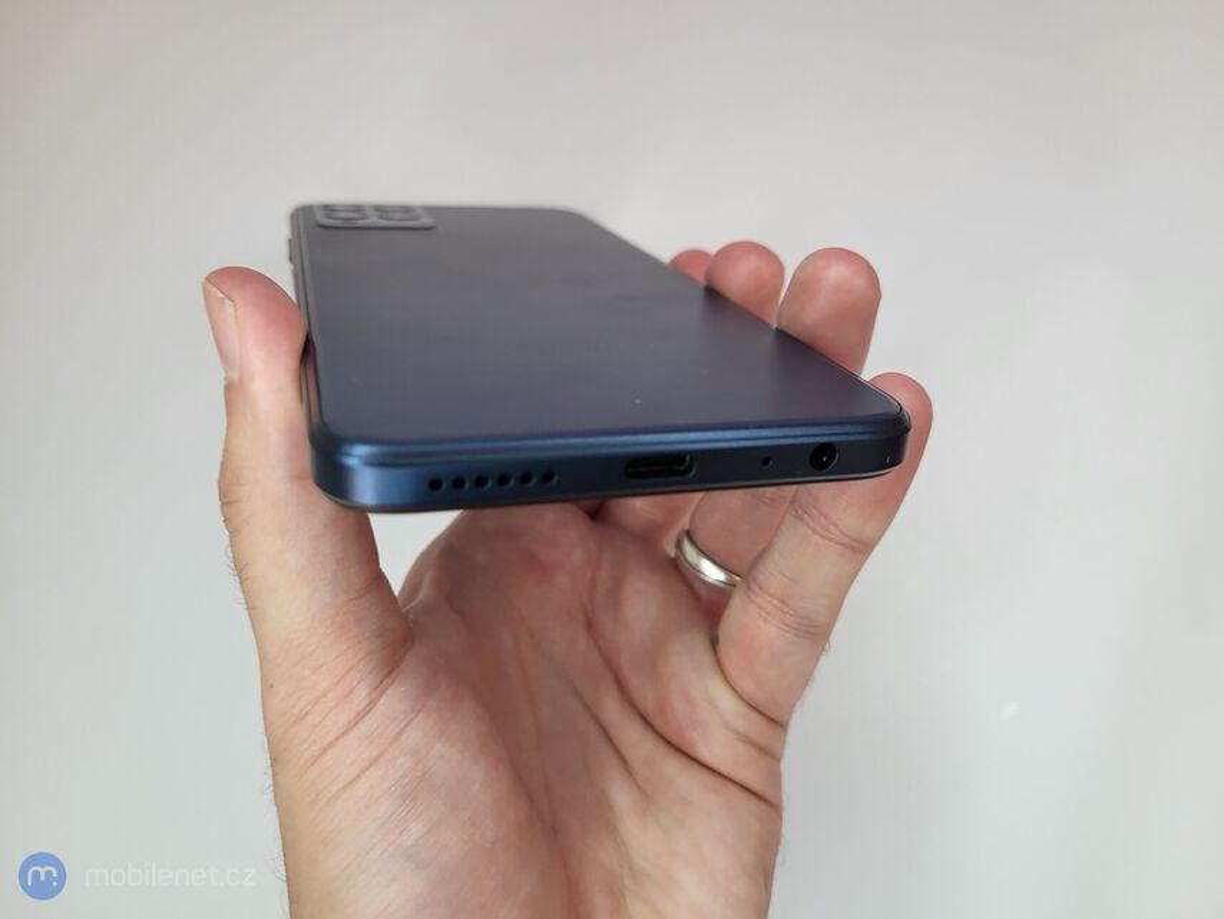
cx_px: 612
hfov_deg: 67.3
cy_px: 460
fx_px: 920
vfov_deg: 53.1
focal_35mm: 26
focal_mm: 5.4
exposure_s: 1/100
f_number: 1.8
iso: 200
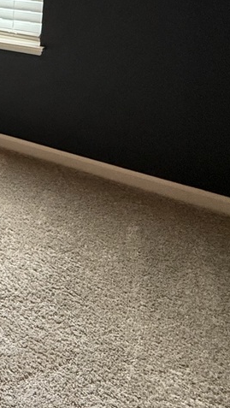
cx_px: -225
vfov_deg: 37.9
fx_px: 498
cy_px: -29
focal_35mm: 46
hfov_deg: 18.1
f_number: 2.2
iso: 200
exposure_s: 1/120
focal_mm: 2.22
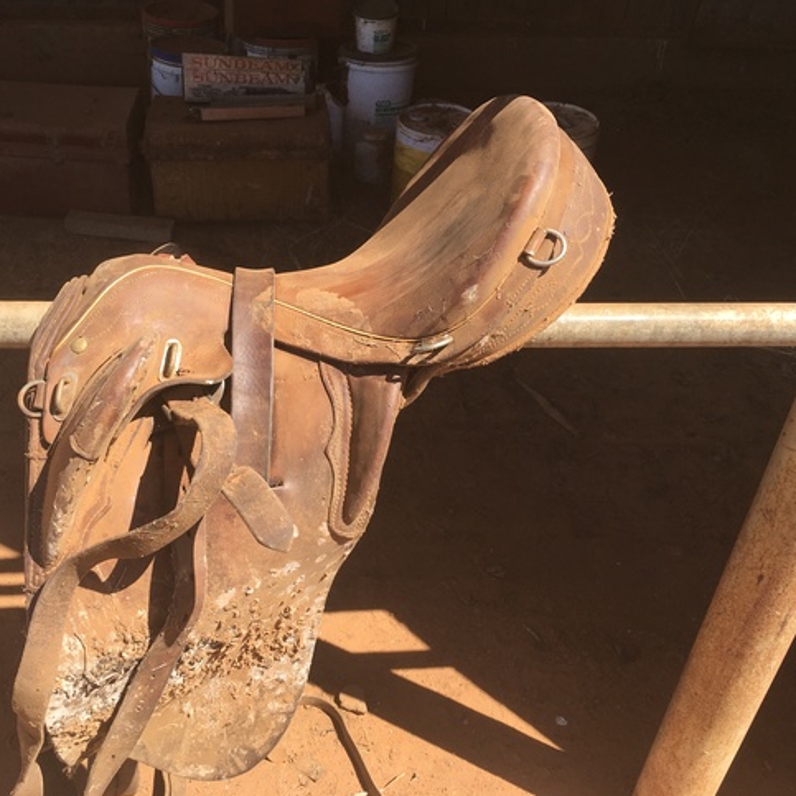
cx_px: 325
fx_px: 911
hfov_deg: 47.0
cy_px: 398
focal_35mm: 35
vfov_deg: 47.2
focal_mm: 4.15
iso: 25
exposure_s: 1/894
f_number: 2.2
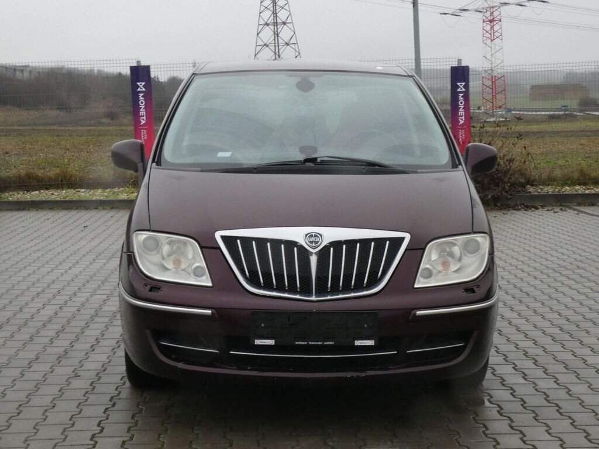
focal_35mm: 58
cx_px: 300
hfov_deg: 33.2
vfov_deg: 25.2
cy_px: 224
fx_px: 1004
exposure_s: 1/80
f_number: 5.6
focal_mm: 10.4
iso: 400
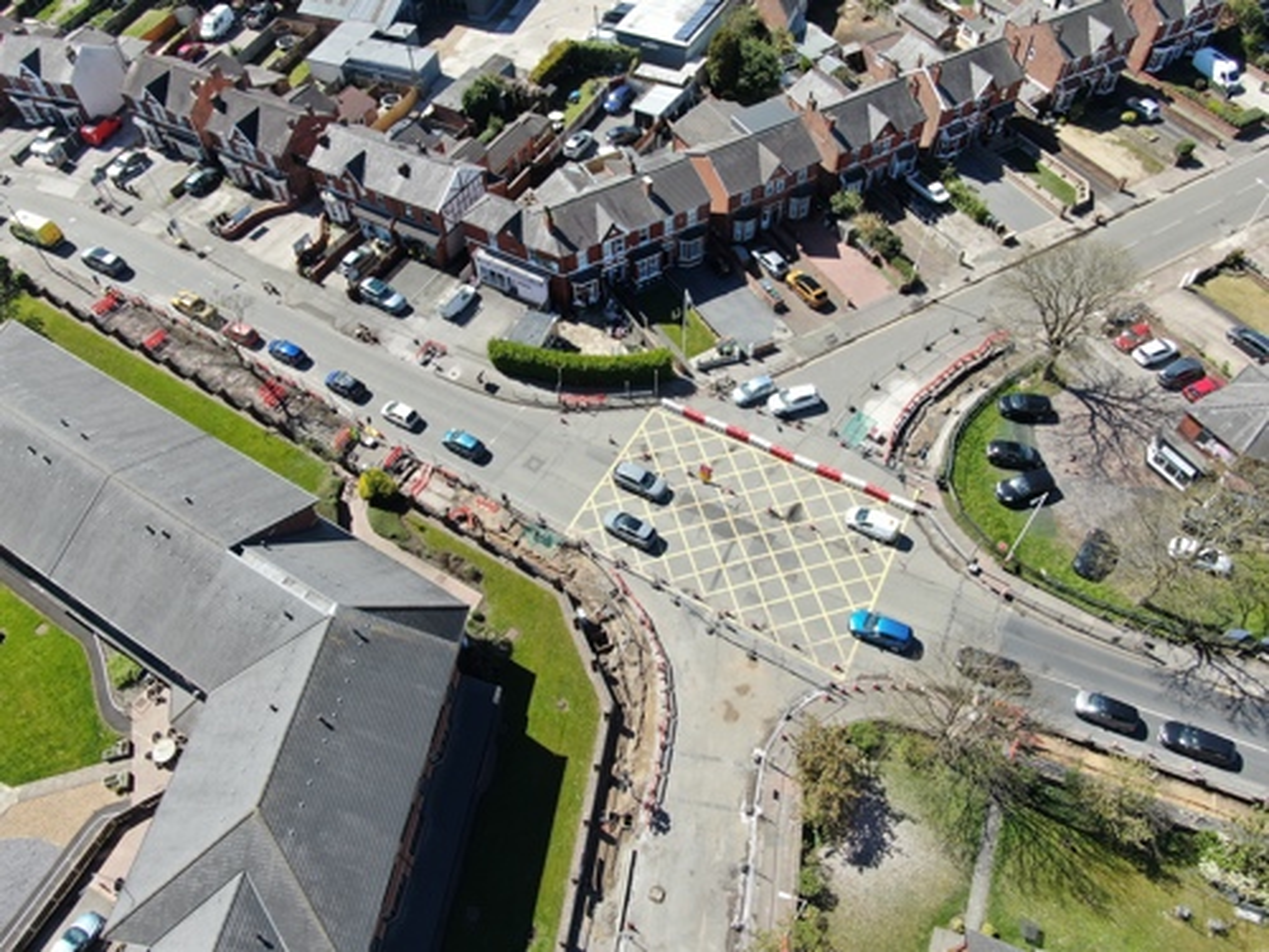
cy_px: 476
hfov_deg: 69.4
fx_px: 916
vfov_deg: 54.9
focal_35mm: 25
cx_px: 634
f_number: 2.8
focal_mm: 4.48
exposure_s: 1/640
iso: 100
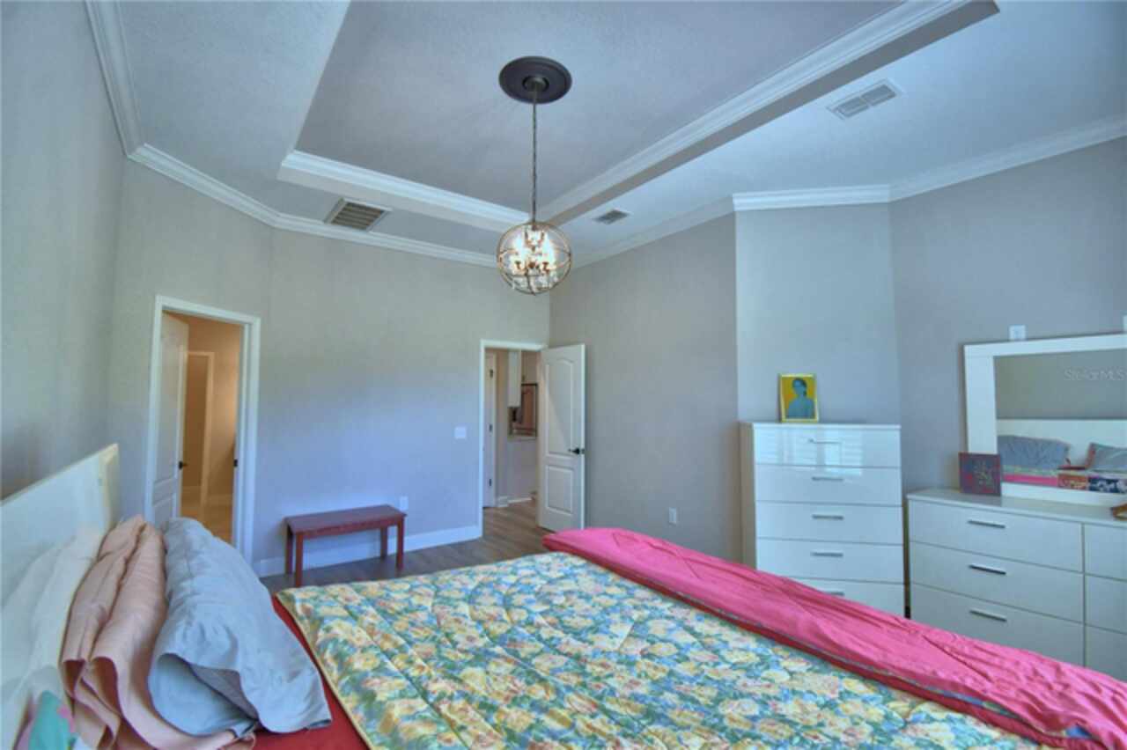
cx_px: 564
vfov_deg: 77.3
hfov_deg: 100.4
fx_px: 469
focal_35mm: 15
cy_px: 375
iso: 400
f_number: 4.5
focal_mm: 10
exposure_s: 1/80
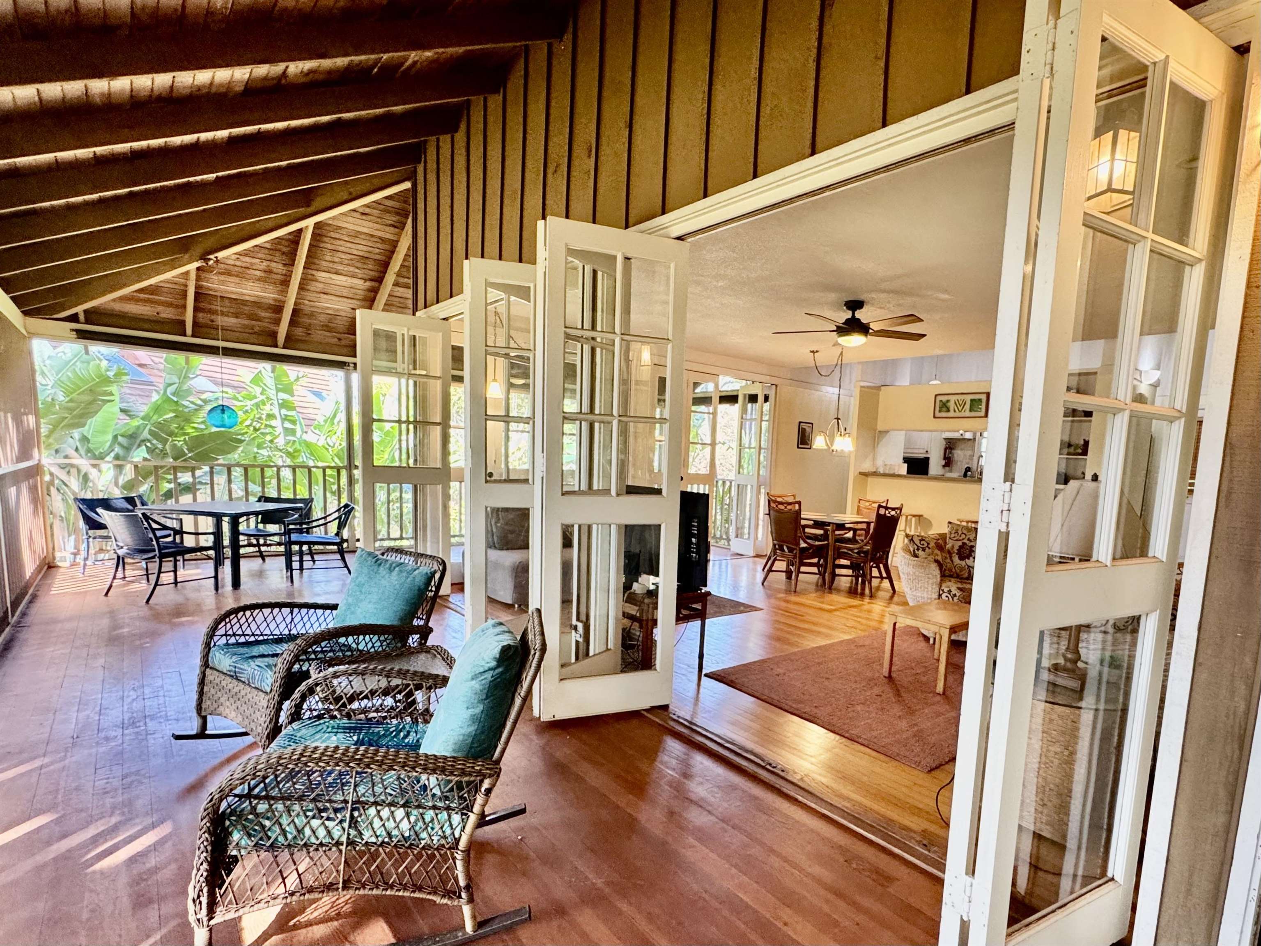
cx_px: 630
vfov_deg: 85.7
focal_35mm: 14
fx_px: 510
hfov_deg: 102.1
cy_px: 473
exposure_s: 1/120
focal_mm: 2.22
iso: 320
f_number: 2.2
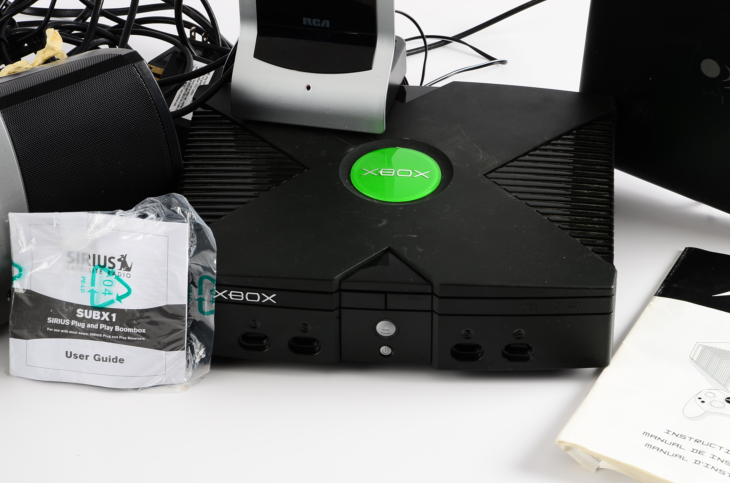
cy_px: 242
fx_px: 3187
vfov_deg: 8.7
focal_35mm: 158
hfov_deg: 13.1
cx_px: 365
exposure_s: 1/200
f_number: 11
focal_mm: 105
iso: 100
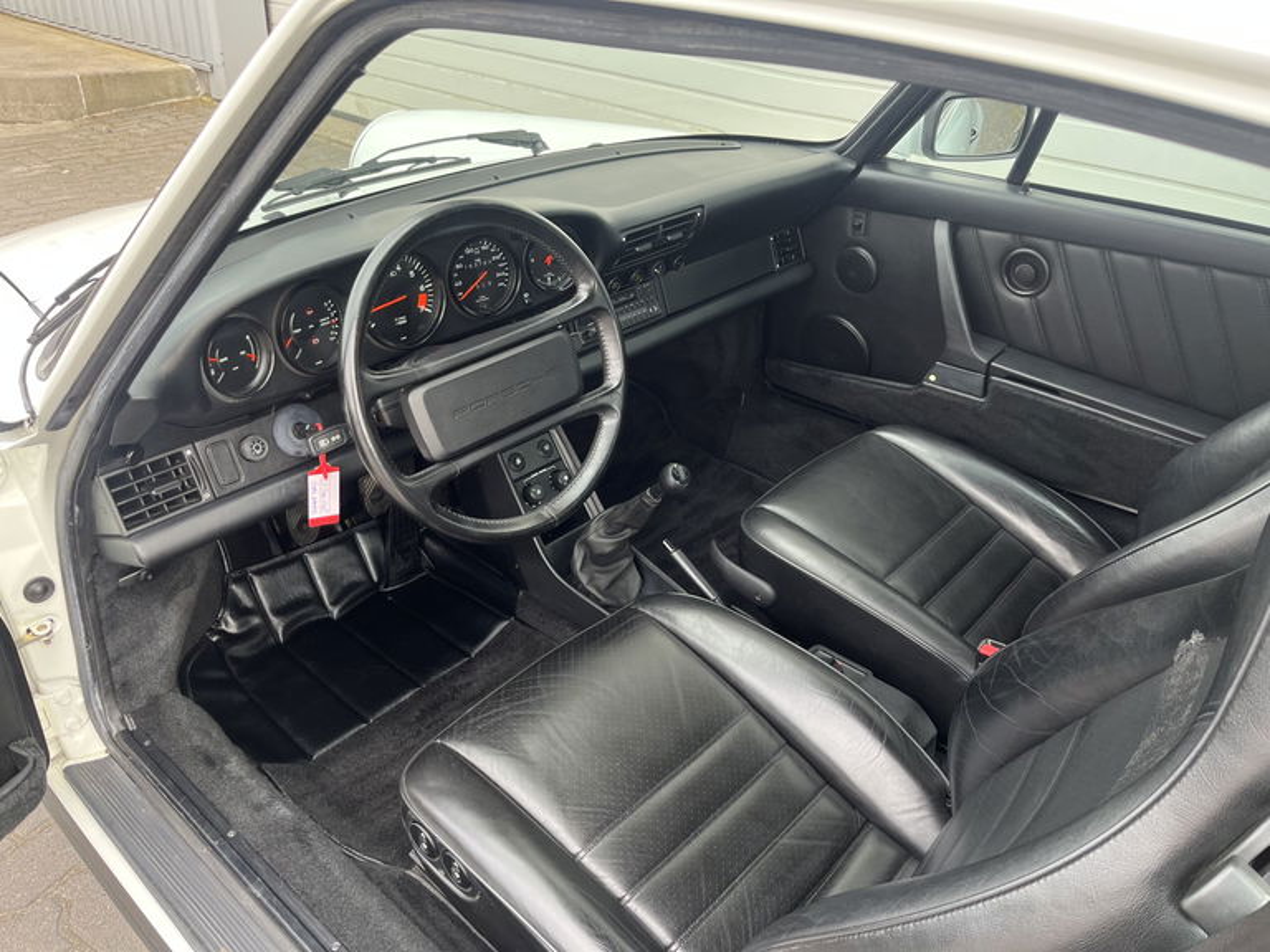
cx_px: 635
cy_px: 476
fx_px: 954
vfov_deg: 53.1
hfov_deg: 67.3
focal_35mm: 26
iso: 64
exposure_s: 1/171
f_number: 1.6
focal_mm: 5.1
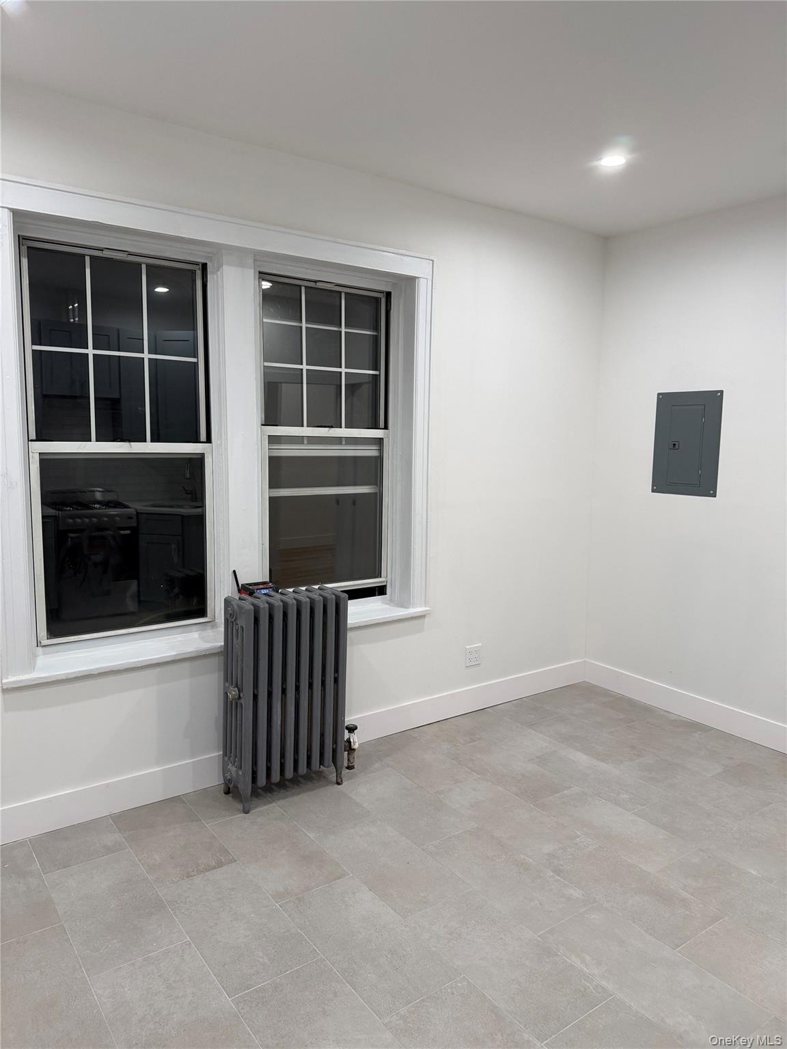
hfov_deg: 56.8
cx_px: 394
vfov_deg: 71.6
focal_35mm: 24
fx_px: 728
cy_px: 524
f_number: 1.78
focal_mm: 6.76
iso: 160
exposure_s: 1/120
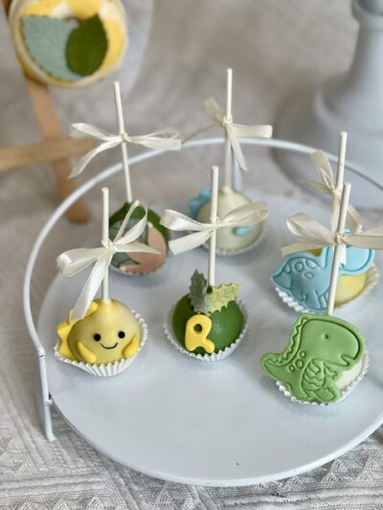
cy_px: 255
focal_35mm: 64
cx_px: 192
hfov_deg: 22.9
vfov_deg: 30.3
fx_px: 944
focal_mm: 7.5
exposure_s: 1/100
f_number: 2.2
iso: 32
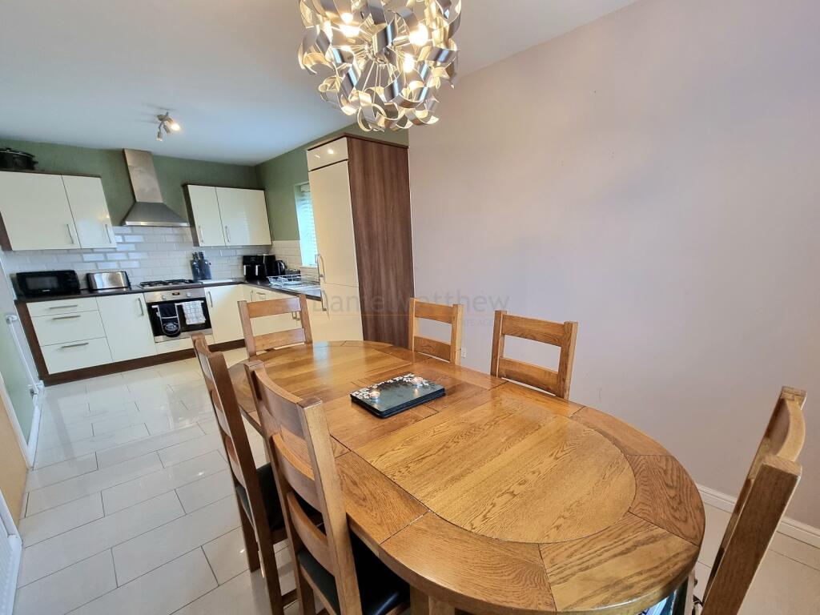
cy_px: 308
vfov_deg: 89.9
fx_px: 308
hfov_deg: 106.2
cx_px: 410
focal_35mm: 13
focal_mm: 2.2
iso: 400
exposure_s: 1/50
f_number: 2.2
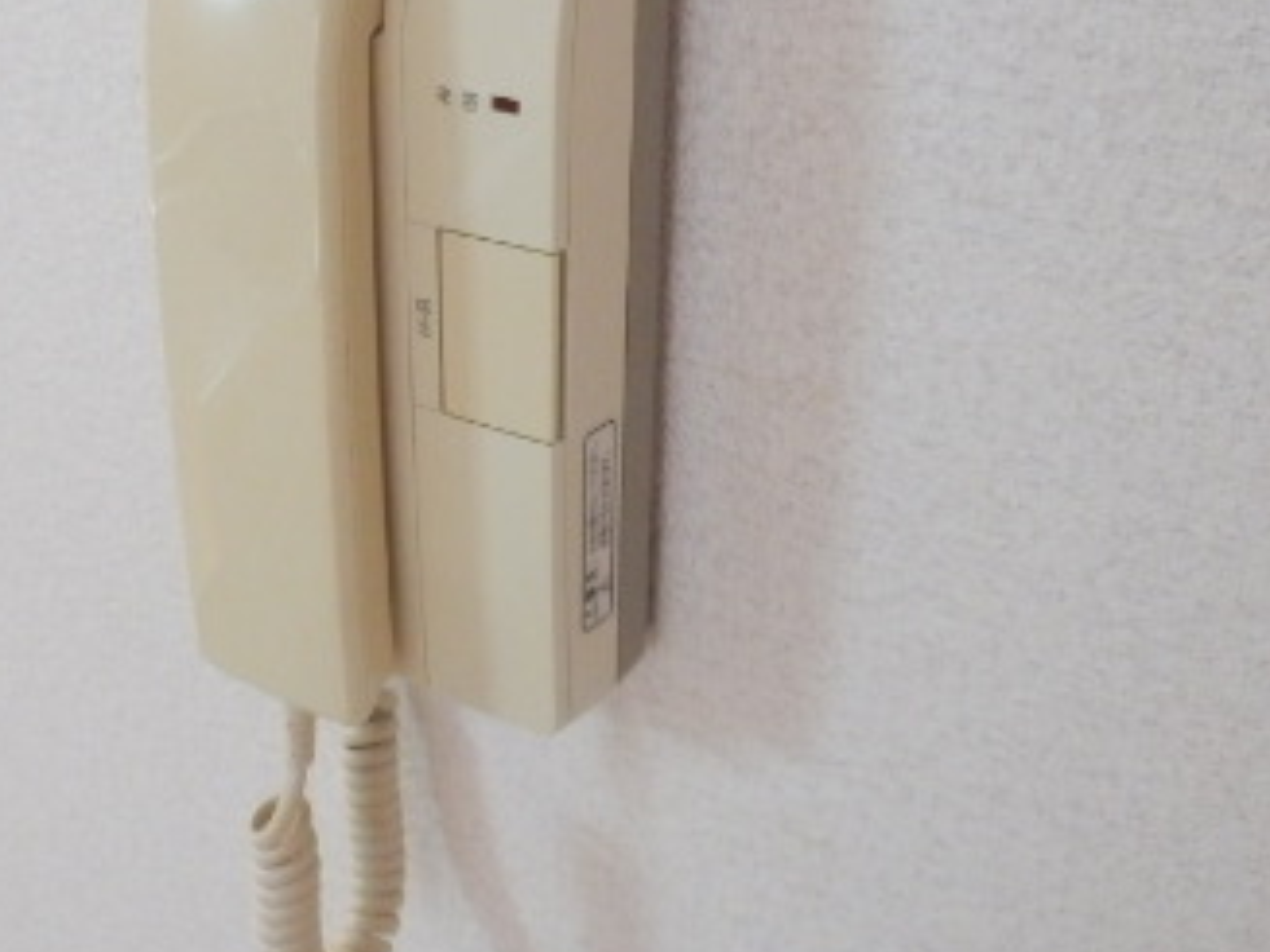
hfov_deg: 39.9
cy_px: 323
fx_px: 1724
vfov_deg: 30.6
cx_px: 412
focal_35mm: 47
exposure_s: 1/30
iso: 800
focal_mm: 4.2
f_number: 3
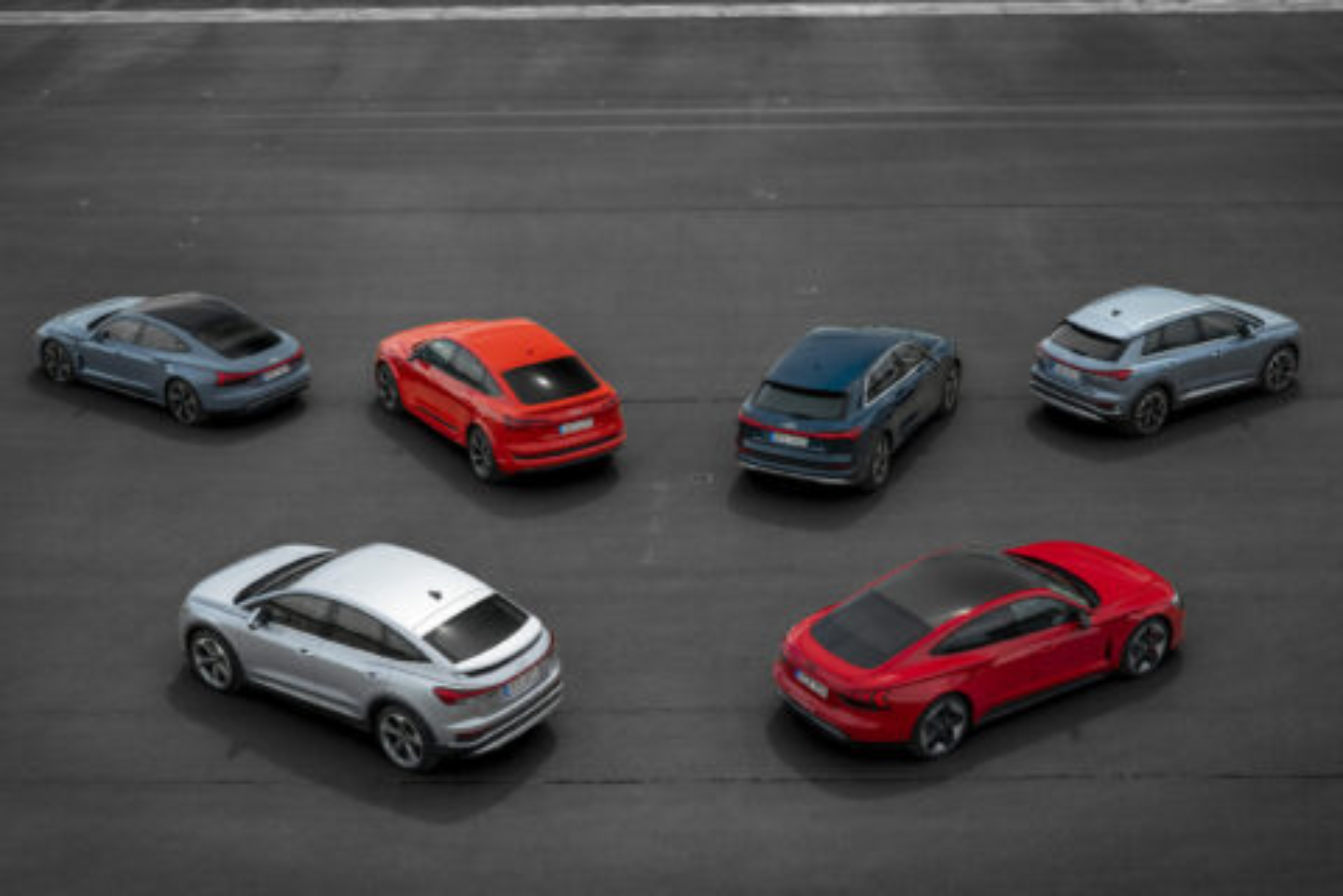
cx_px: 672
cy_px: 448
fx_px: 1865
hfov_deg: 39.6
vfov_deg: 27.0
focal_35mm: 50
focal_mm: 50
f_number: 9
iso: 100
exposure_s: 1/60
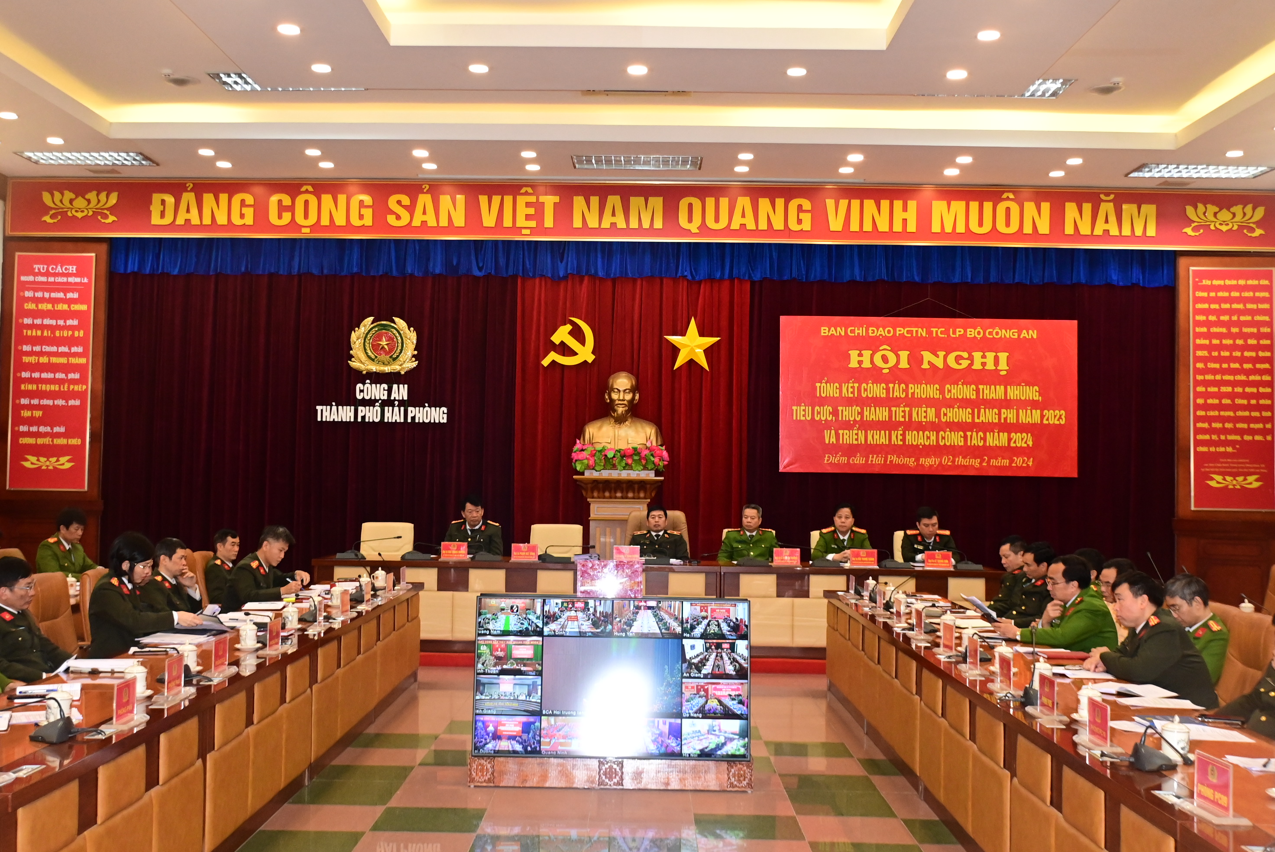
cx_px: 638
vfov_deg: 33.5
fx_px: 1418
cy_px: 426
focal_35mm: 40
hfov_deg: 48.4
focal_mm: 27
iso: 3200
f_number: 5.6
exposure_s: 1/200
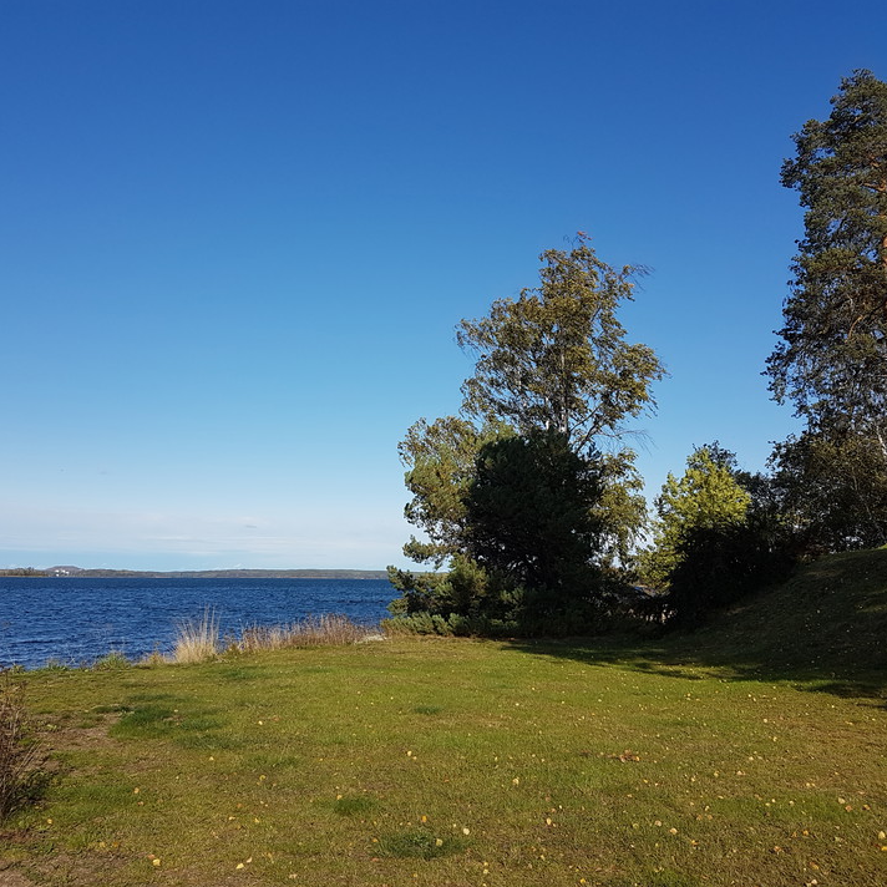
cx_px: 396
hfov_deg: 52.4
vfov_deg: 52.5
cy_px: 444
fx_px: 899
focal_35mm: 31
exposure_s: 1/2704
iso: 40
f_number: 1.7
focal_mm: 4.2
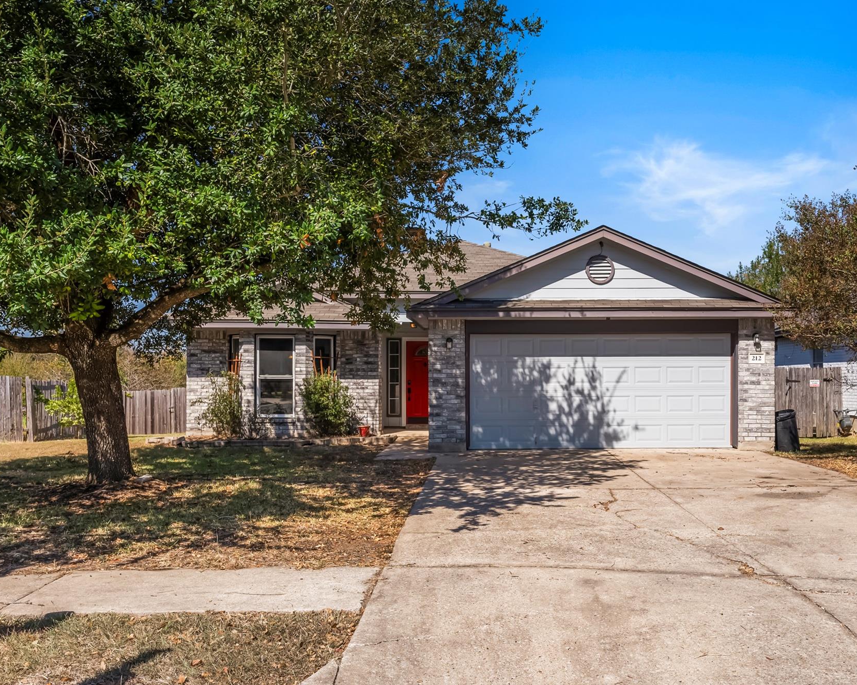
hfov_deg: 59.1
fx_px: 750
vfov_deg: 49.1
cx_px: 499
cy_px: 344
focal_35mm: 30
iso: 125
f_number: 8
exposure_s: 1/100
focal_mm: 25.5
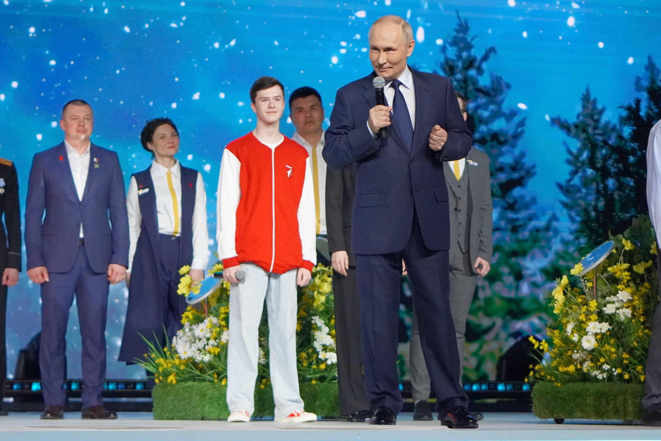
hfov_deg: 13.7
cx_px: 330
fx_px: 2754
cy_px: 220
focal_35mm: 150
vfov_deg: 9.1
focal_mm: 100
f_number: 4.5
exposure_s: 1/160
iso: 3200
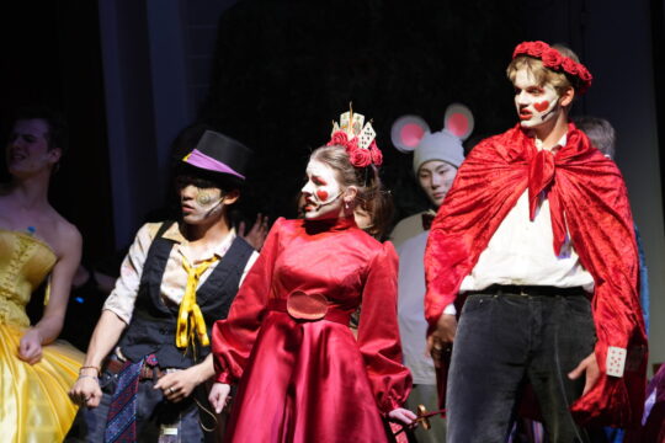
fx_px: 3694
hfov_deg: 10.3
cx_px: 332
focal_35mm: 200
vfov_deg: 6.9
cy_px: 222
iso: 1600
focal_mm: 200
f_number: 5.6
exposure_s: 1/80
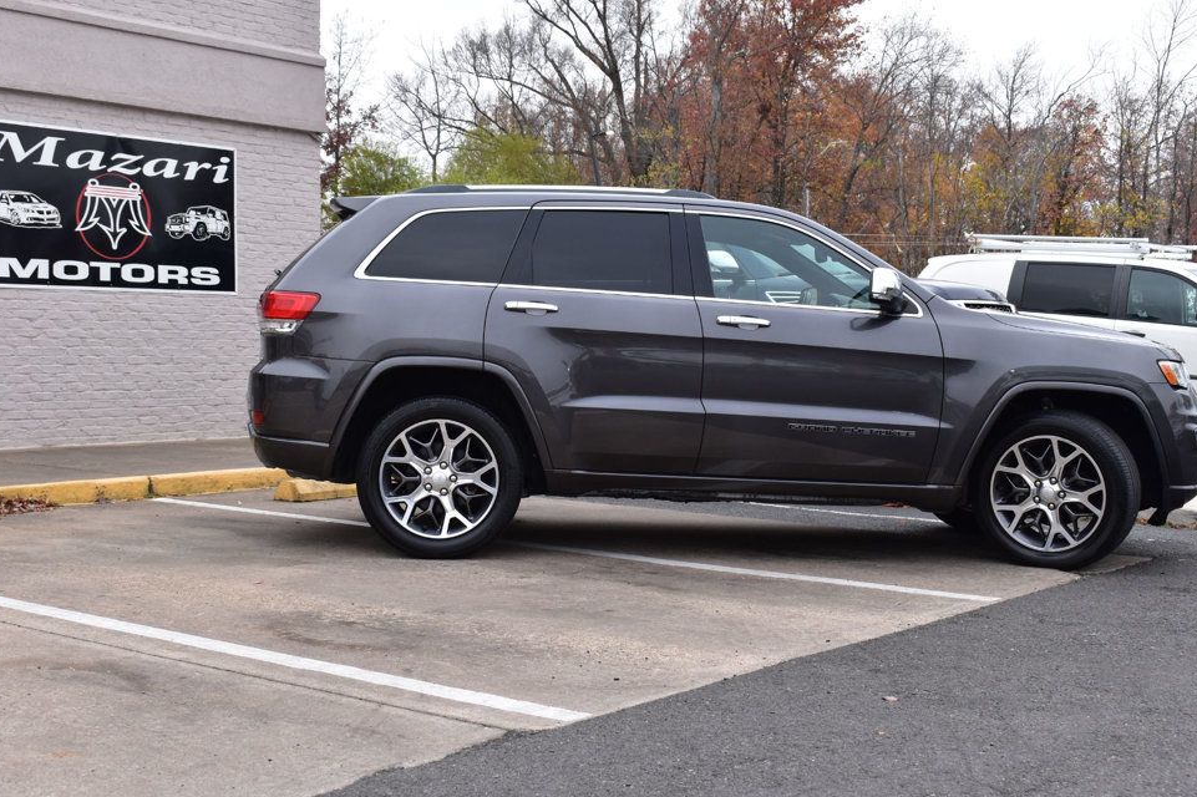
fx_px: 1646
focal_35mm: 50
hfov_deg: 40.0
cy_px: 385
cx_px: 603
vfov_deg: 27.2
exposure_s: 1/125
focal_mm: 31
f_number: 9
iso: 400
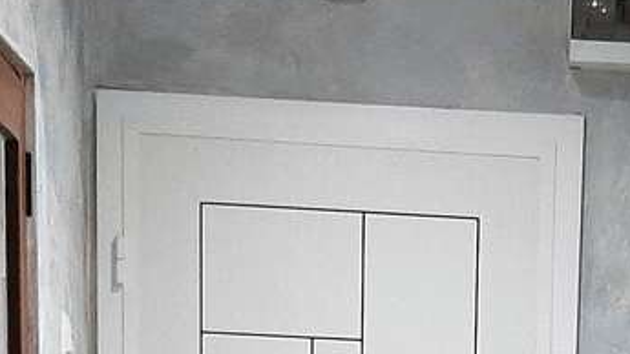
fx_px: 2055
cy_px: 740
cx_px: 577
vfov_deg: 9.2
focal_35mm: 123
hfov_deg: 17.2
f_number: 1.7
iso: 125
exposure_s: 1/50
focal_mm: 3.93
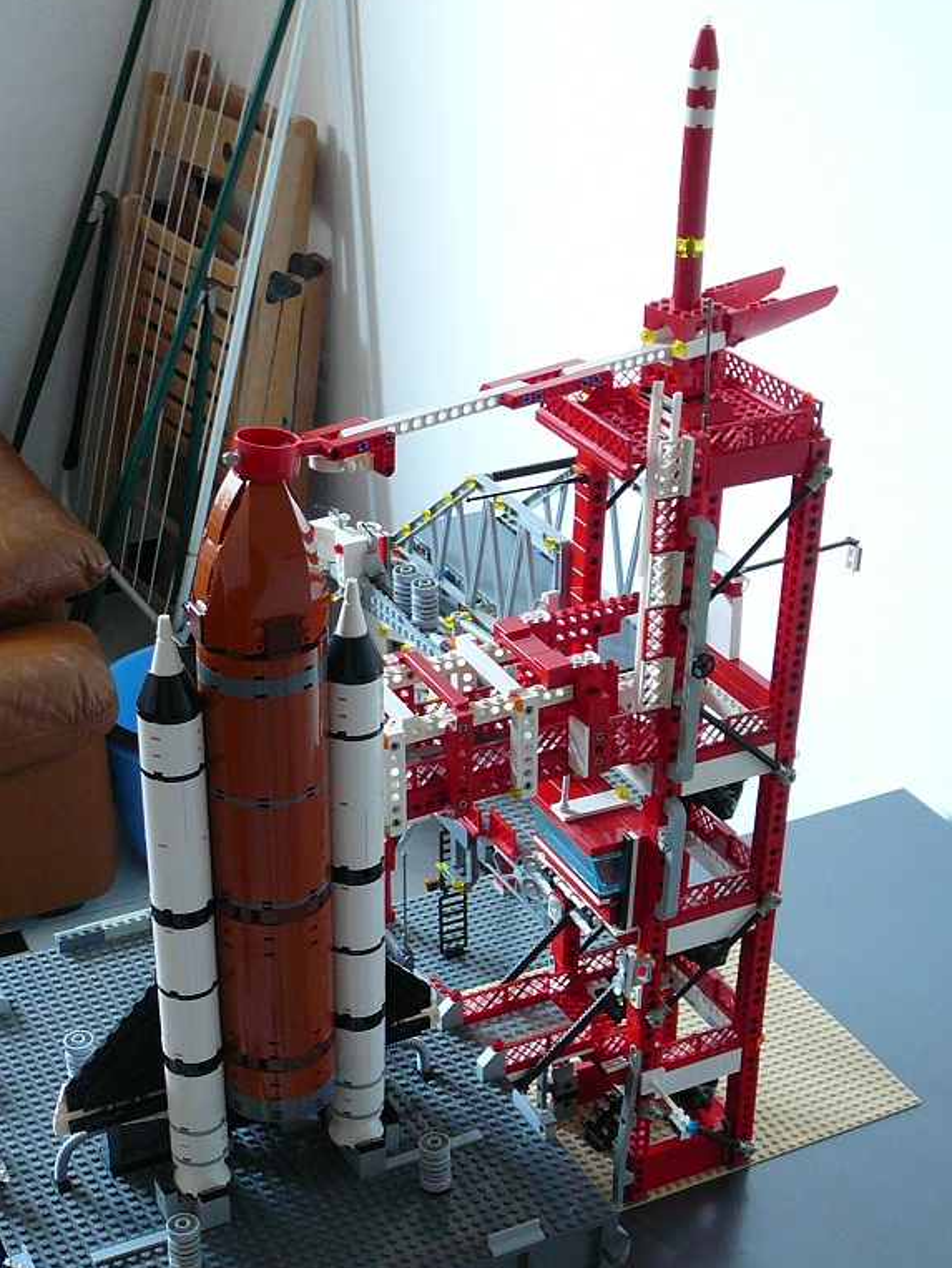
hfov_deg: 26.6
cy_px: 803
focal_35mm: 55
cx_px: 424
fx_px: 2015
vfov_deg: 34.7
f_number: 3.1
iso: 200
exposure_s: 1/10
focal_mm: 6.1
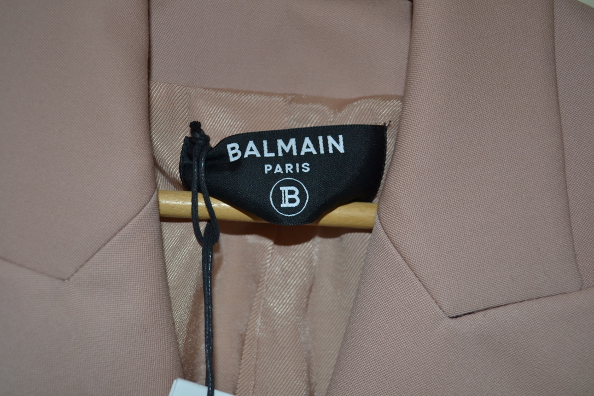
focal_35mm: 39
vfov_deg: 34.2
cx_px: 297
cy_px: 198
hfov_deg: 49.6
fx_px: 643
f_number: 4.2
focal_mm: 26
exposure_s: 1/60
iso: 125
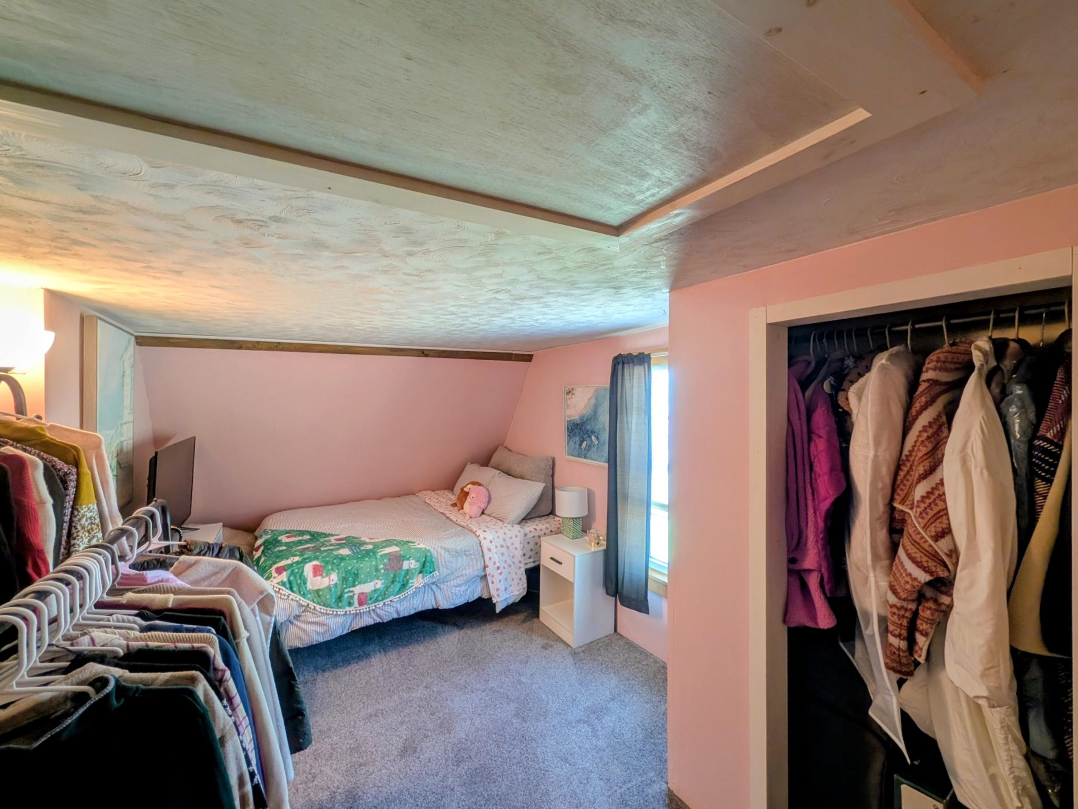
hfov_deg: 110.5
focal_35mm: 12
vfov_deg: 94.5
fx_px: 374
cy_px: 404
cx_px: 539
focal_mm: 2.02
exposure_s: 1/24
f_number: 1.7
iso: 63
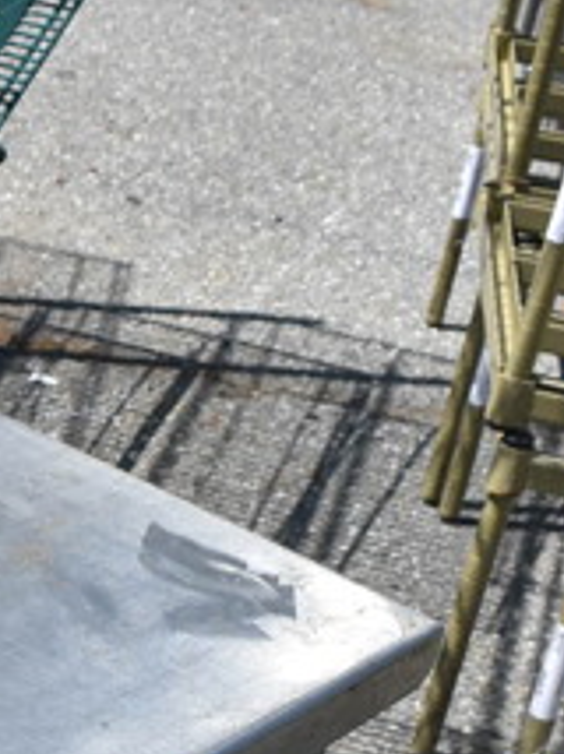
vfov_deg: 17.2
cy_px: 809
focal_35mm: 111
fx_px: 2416
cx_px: -508
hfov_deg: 12.1
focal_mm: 18
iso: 100
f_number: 8
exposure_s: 1/250
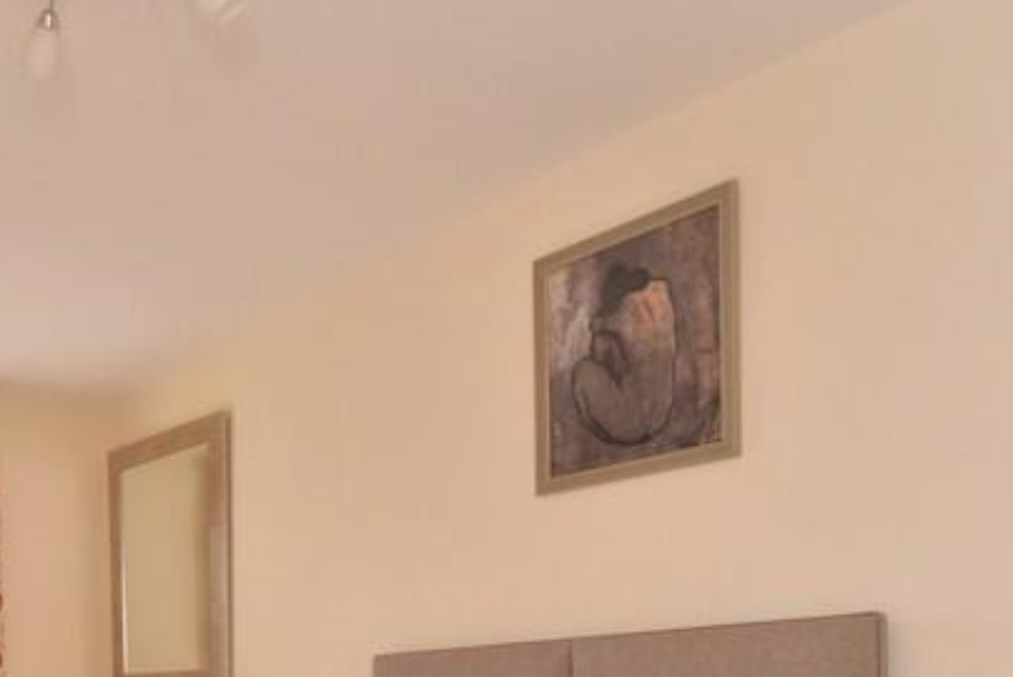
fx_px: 1070
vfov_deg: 31.0
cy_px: 756
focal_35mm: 38
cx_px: 130
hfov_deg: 46.5
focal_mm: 10
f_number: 5
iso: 800
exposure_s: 1/100
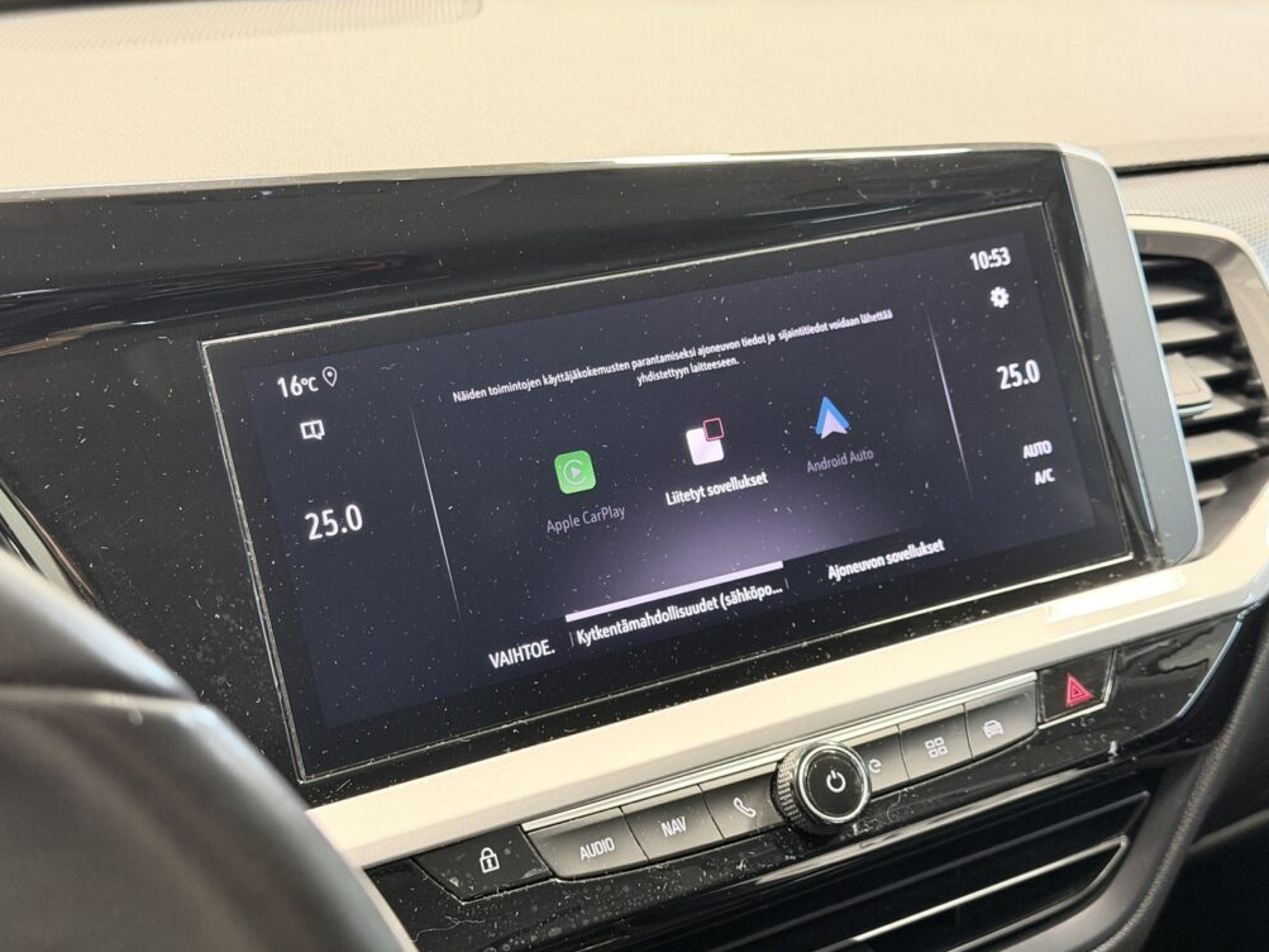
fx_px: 1796
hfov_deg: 38.9
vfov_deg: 29.7
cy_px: 482
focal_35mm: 49
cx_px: 630
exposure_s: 1/37
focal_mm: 6.76
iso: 500
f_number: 1.78
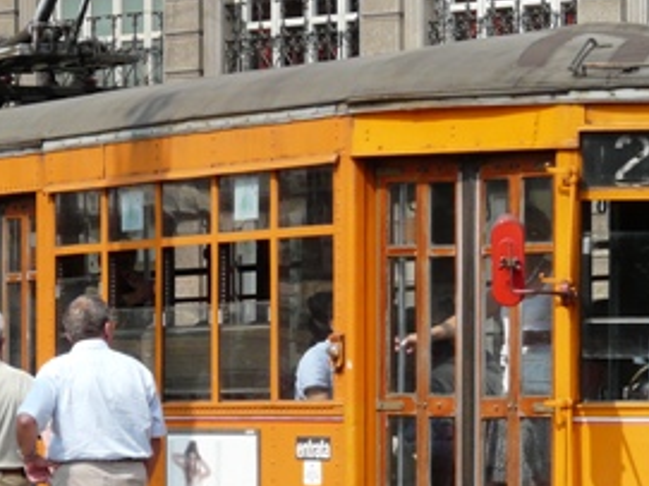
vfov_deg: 4.7
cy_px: 378
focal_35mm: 317
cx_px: 389
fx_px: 5941
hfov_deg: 6.3
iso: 100
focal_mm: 21.1
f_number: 5.6
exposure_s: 1/320
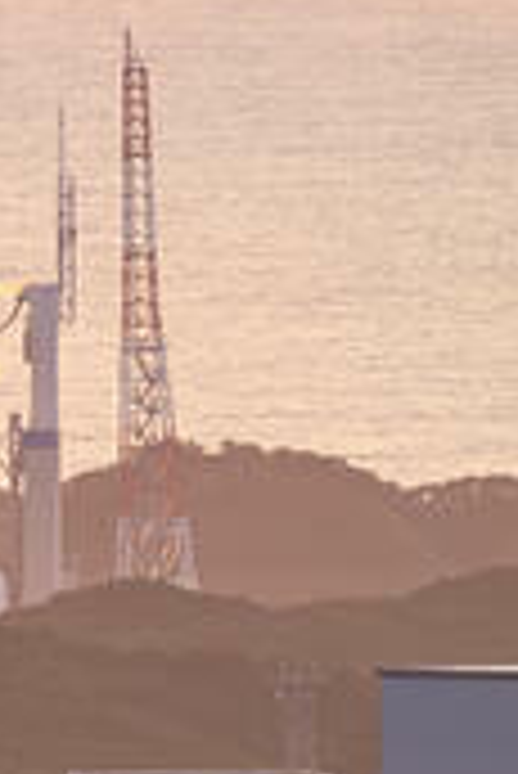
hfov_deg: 0.7
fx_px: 41978
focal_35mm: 1949
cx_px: -338
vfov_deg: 1.1
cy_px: 212
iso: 100
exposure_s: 1/60
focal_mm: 560
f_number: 11
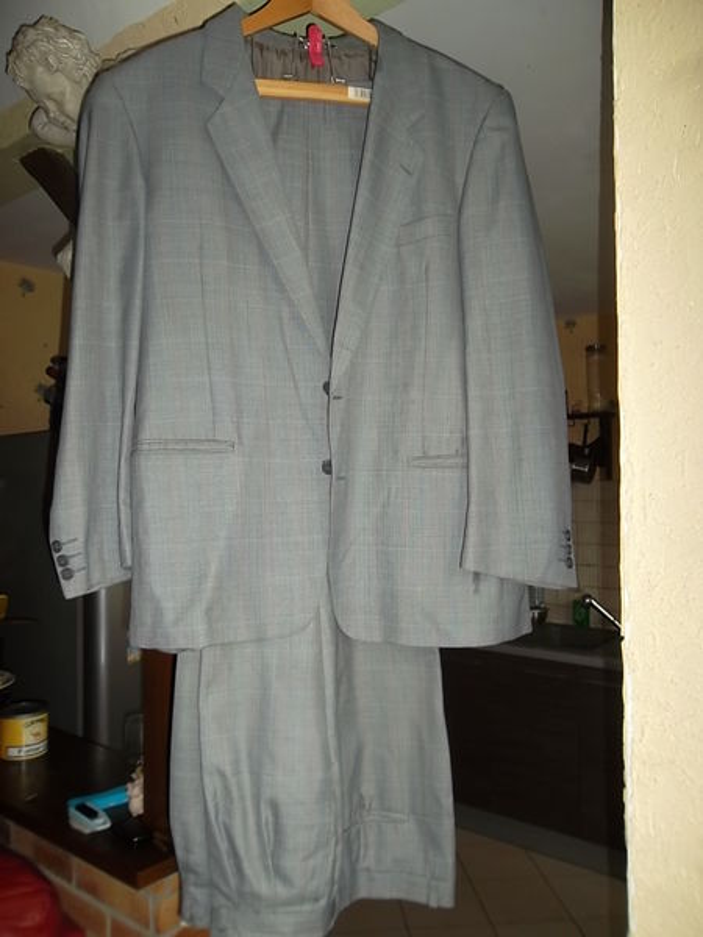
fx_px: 731
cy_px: 468
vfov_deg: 65.3
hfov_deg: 51.4
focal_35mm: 27
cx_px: 352
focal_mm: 4.9
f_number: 3.5
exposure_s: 1/45
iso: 100
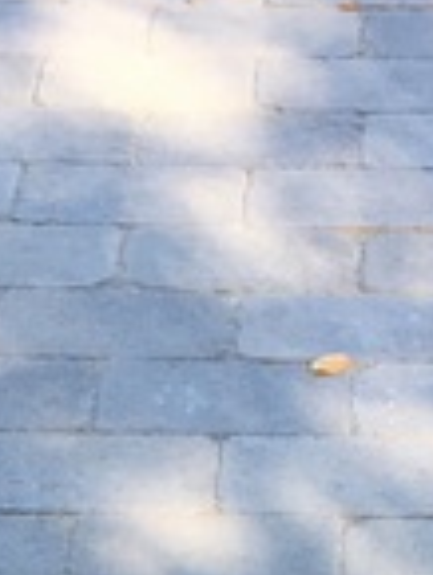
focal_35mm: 205
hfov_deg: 7.2
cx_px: 64
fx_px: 3414
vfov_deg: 8.5
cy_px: 1535
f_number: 2.2
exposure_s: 1/151
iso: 25
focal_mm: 4.15
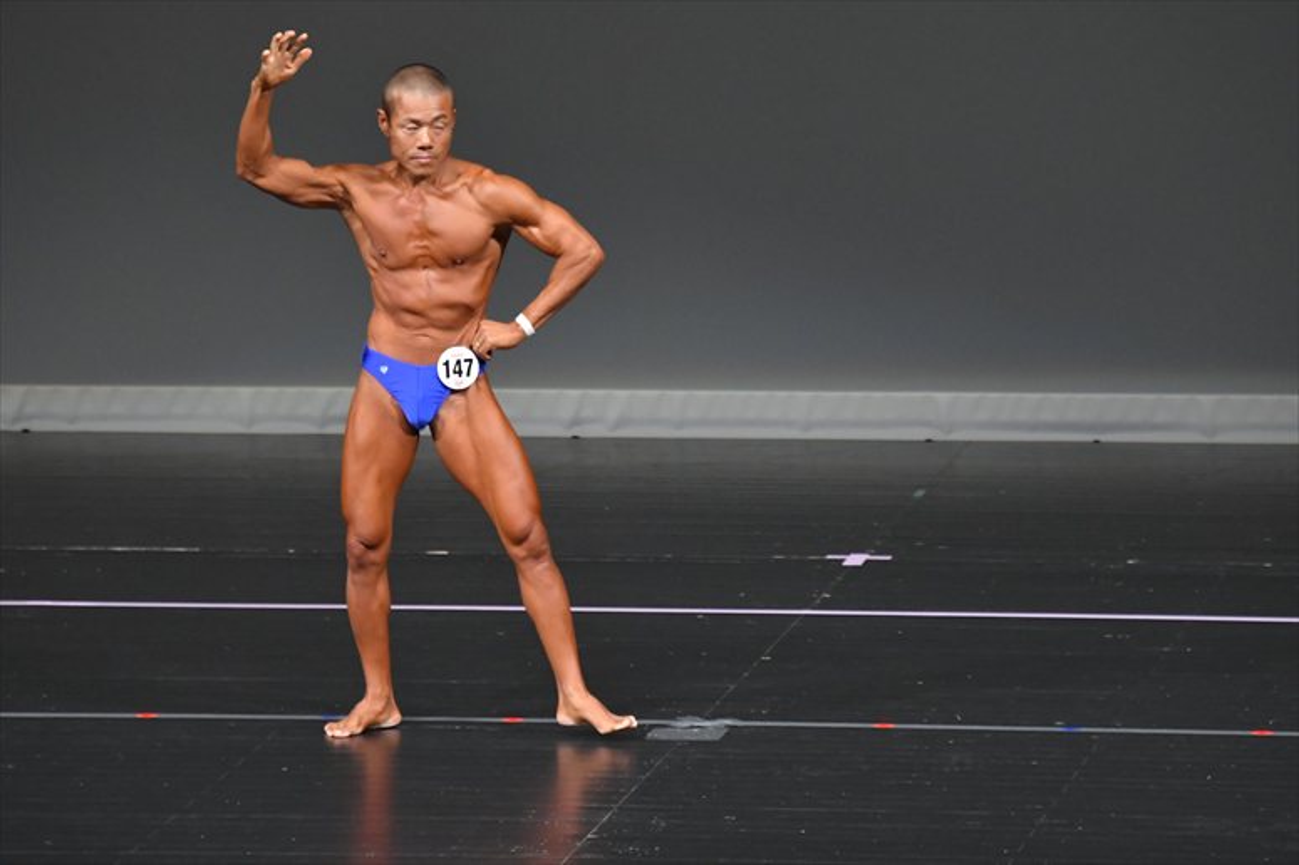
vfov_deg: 4.0
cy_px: 432
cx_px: 650
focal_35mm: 345
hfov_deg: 6.0
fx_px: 12443
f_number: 5.6
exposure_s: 1/400
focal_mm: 230
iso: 4000
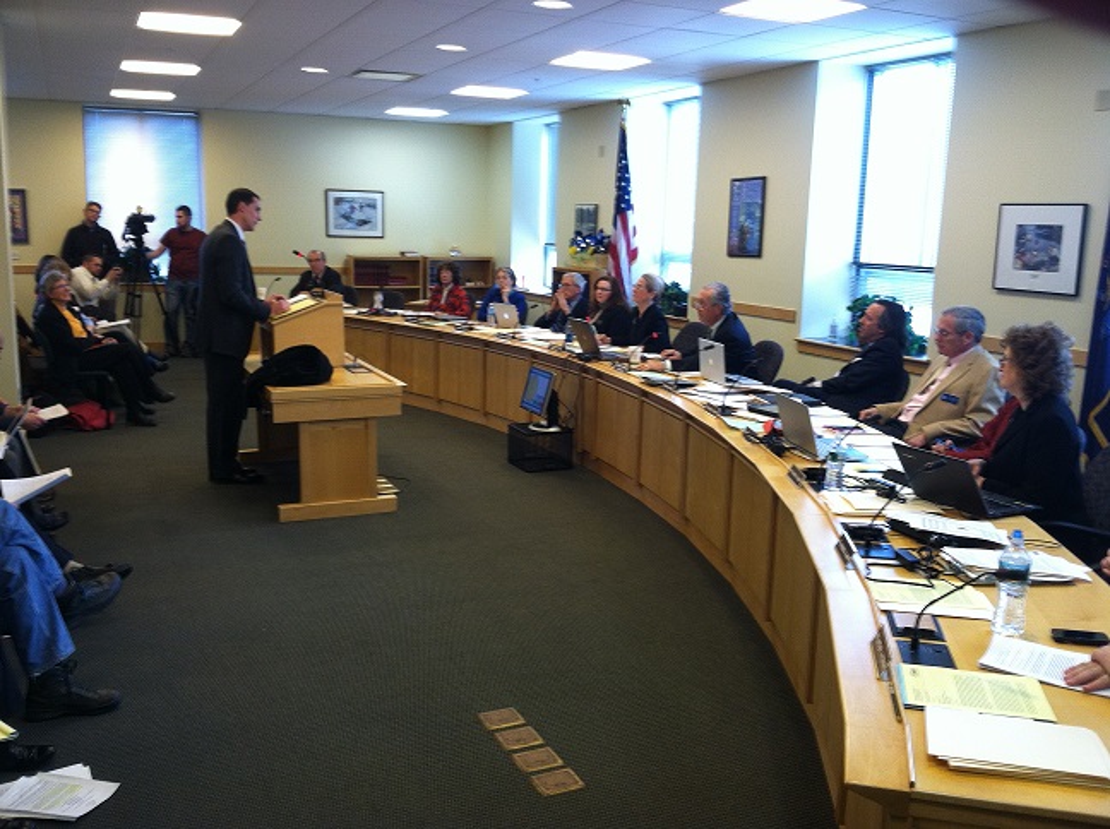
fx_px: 1121
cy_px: 414
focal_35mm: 35
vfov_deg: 40.6
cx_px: 555
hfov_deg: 52.7
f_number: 2.8
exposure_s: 1/15
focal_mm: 3.85
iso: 80
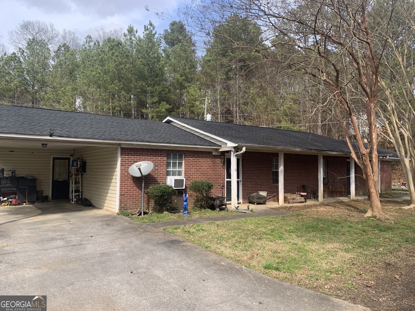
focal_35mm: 26
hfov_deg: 67.3
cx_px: 208
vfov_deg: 53.1
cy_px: 156
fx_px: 312
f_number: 1.8
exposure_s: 1/594
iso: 25
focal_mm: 4.25
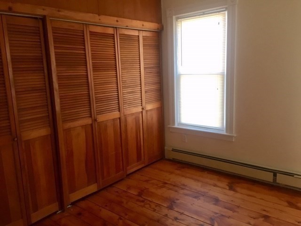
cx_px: 150
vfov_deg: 48.2
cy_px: 113
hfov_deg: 61.7
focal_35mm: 29
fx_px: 252
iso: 64
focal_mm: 4.15
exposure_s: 1/30
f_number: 2.2
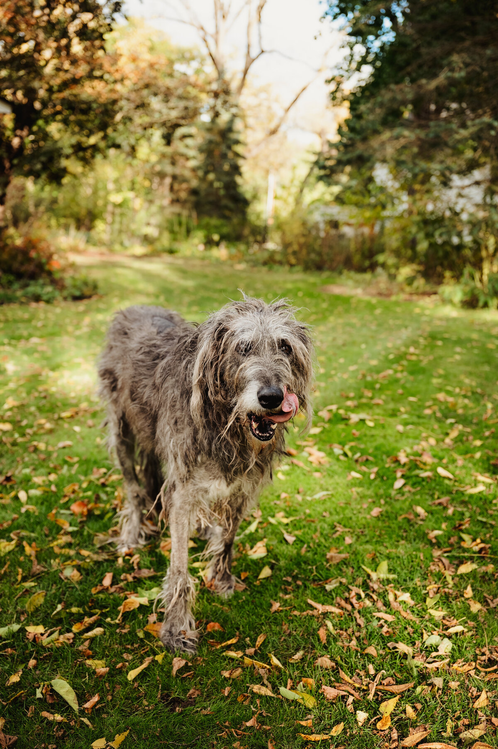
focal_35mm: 37
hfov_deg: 35.9
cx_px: 249
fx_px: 769
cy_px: 374
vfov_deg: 51.9
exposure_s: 1/640
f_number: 3.2
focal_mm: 37
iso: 320
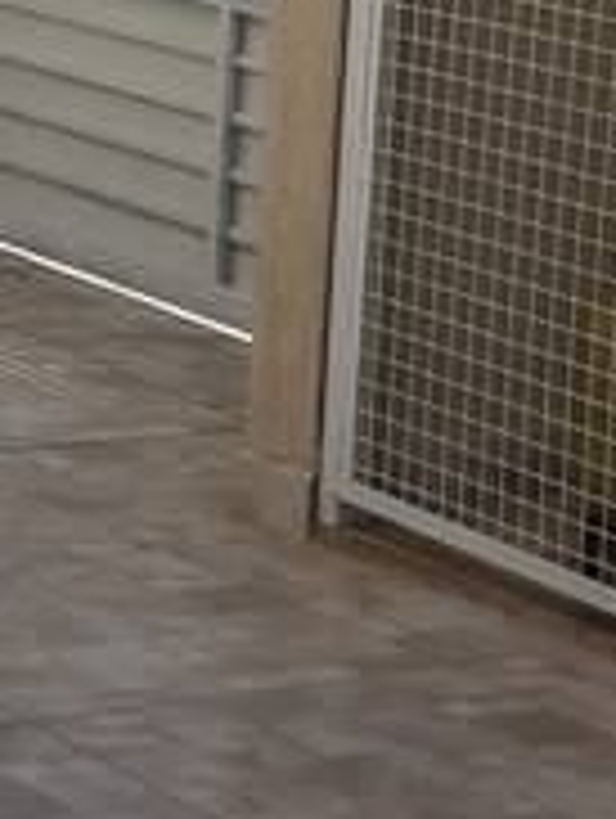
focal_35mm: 160
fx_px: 3787
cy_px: 22
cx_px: -121
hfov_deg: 9.2
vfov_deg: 12.2
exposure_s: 1/1613
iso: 40
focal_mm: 3.93
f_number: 1.7
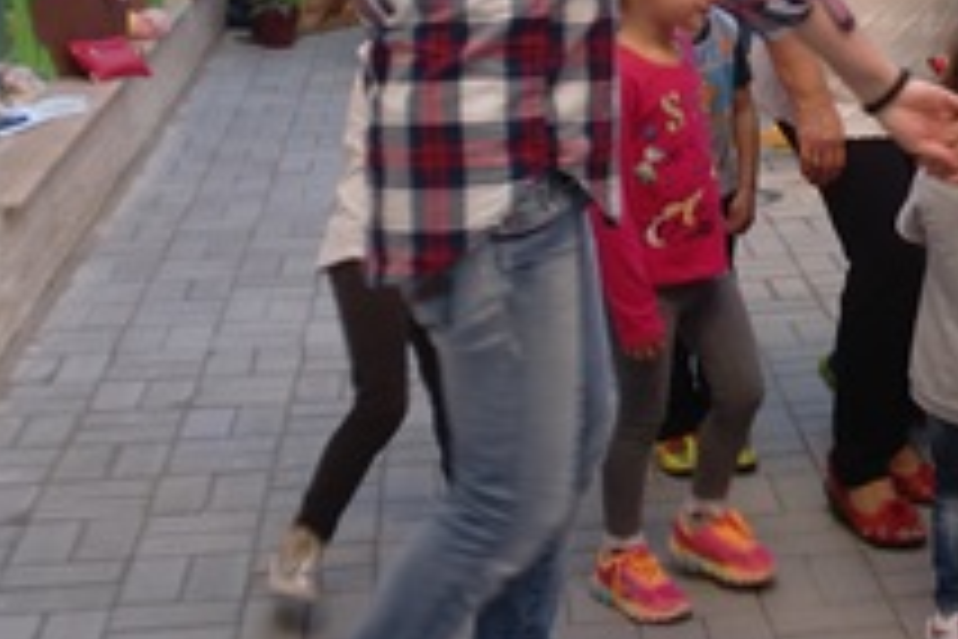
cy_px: -72
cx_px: 931
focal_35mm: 77
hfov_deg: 25.2
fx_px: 2049
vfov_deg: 17.1
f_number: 3.1
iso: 64
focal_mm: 6.3
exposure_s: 1/60
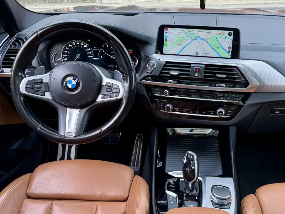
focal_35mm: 38
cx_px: 178
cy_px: 96
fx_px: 313
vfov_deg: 37.7
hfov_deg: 48.5
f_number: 1.78
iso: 100
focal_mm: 6.76
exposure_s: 1/195
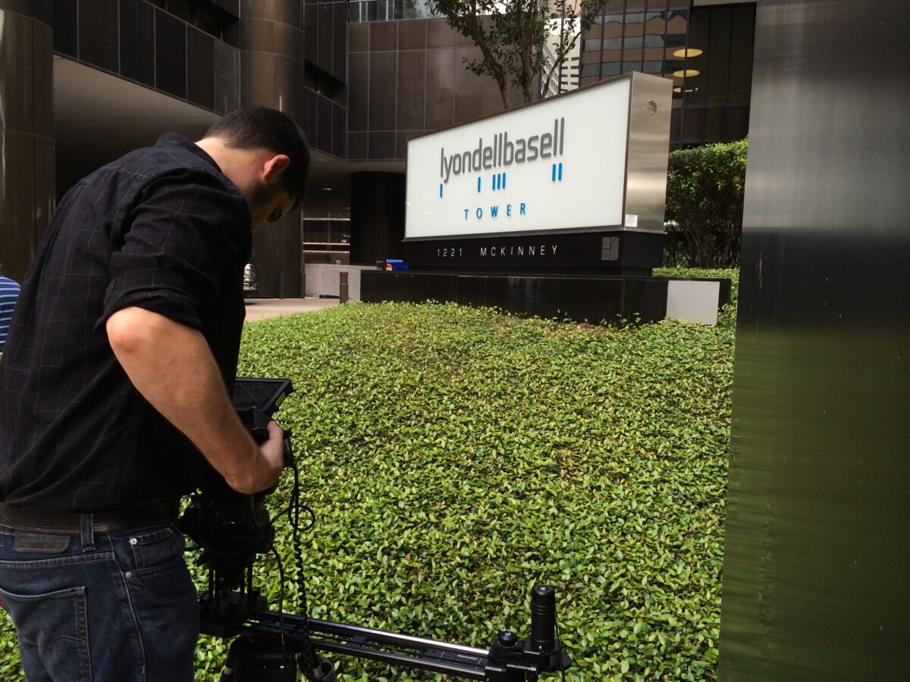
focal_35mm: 30
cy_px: 341
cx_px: 455
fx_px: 789
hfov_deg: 60.0
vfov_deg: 46.8
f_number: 2.2
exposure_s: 1/145
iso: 32
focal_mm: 4.12
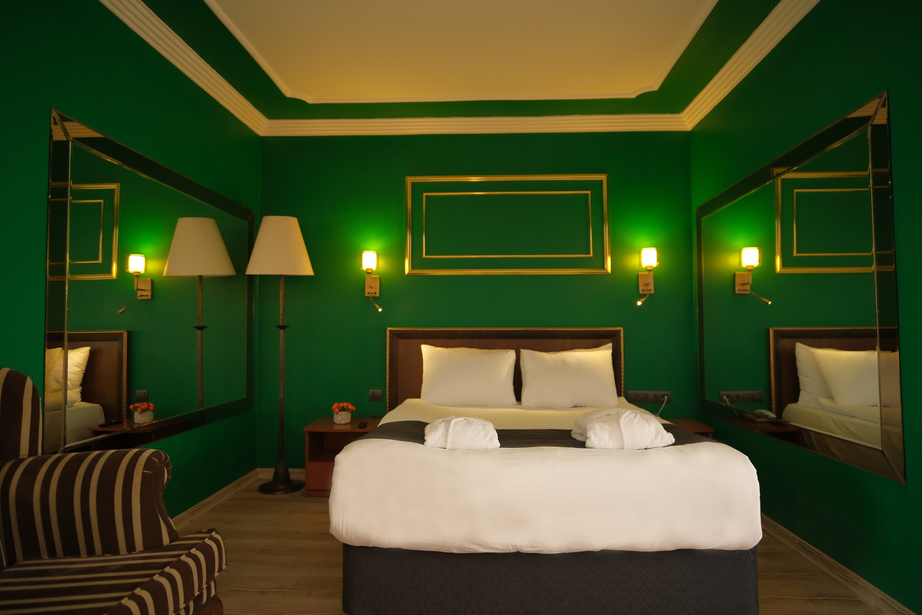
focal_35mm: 20
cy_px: 308
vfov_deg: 61.9
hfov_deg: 84.0
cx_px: 461
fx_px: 512
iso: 160
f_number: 1.4
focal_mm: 13
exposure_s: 1/125
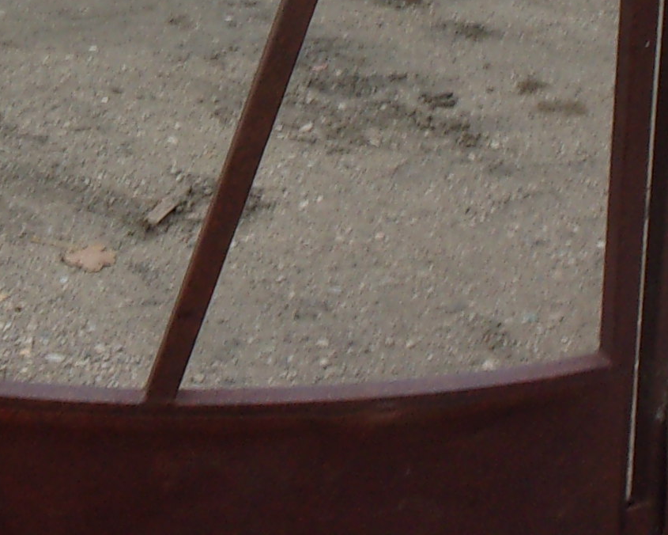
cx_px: 322
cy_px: 22
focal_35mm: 118
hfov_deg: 16.3
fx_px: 2333
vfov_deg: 12.9
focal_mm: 5.1
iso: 80
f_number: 10.8
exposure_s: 1/38
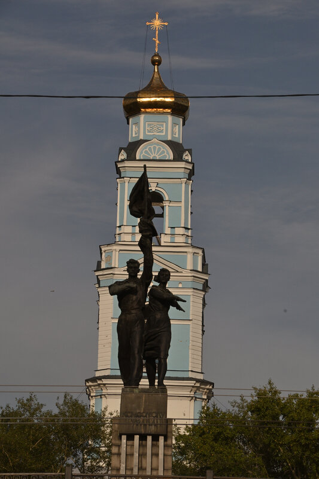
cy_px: 240
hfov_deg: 7.0
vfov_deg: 10.6
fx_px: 2595
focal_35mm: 195
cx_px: 160
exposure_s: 1/500
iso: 200
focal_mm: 130
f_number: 11
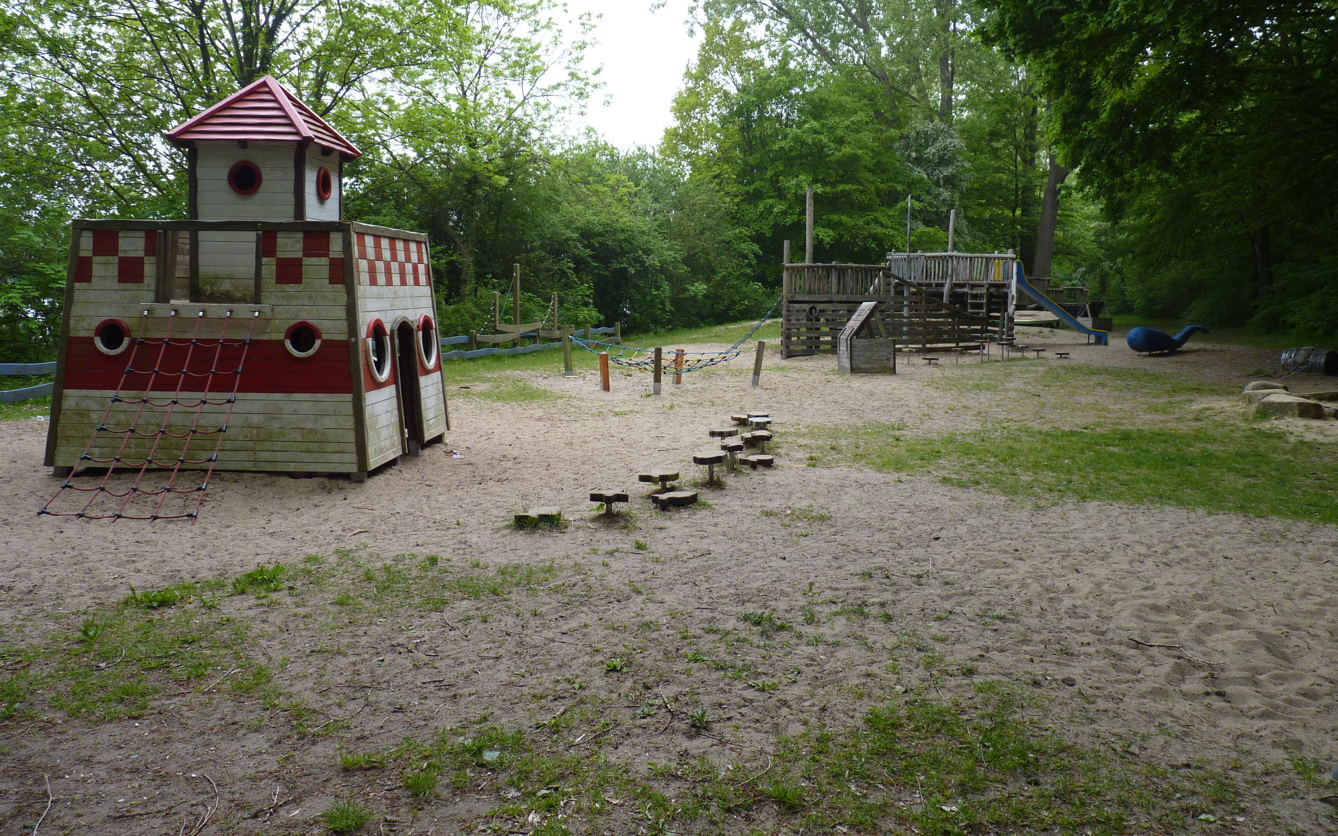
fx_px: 1057
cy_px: 355
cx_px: 671
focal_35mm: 29
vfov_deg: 43.0
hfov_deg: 64.6
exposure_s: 1/100
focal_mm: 4.8
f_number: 2.8
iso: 80
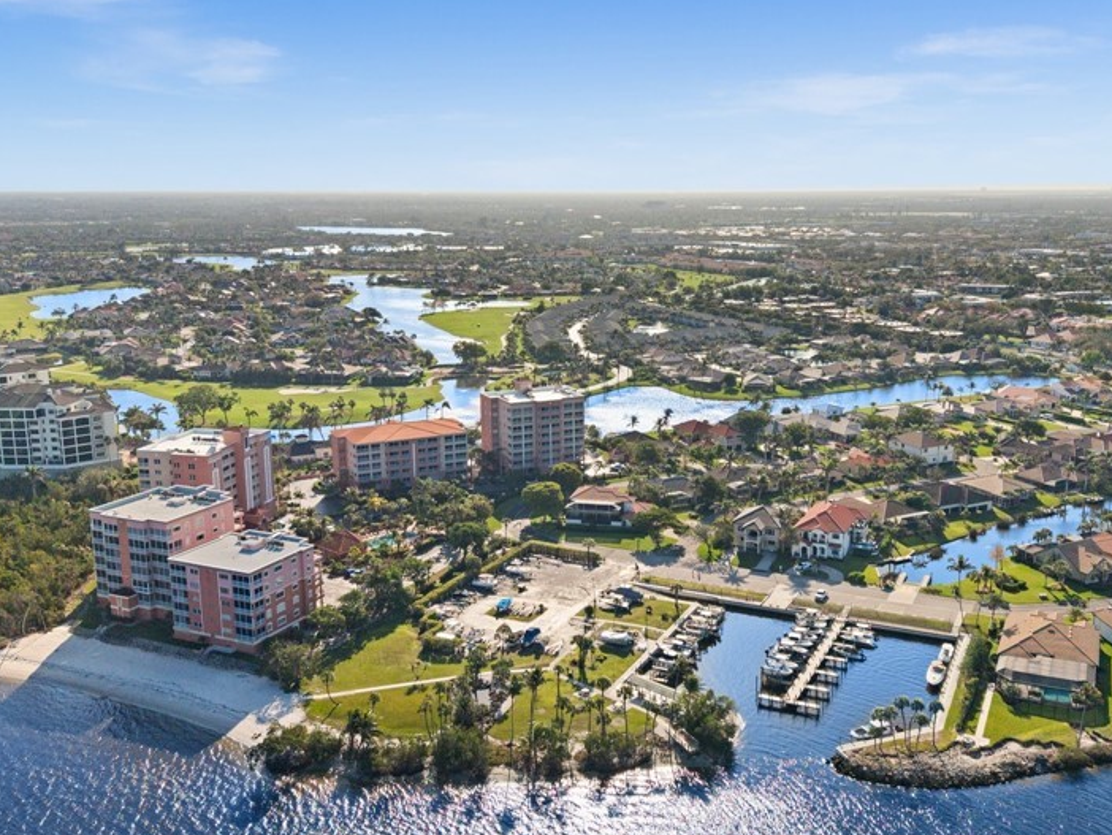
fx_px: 1125
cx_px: 645
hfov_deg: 52.4
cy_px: 399
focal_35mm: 35
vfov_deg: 40.7
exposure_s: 1/6400
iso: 220
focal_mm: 8.67
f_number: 1.8
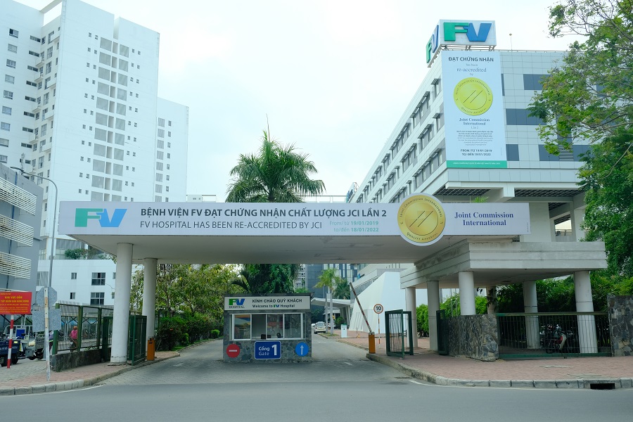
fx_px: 580
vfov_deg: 40.0
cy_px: 211
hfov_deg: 57.2
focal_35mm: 33
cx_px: 316
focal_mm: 22.3
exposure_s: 1/220
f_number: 8
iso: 320
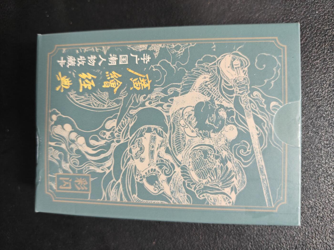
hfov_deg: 71.6
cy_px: 125
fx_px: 232
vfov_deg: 56.8
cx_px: 167
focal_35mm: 24
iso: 400
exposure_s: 1/33
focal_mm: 5.59
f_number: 1.8
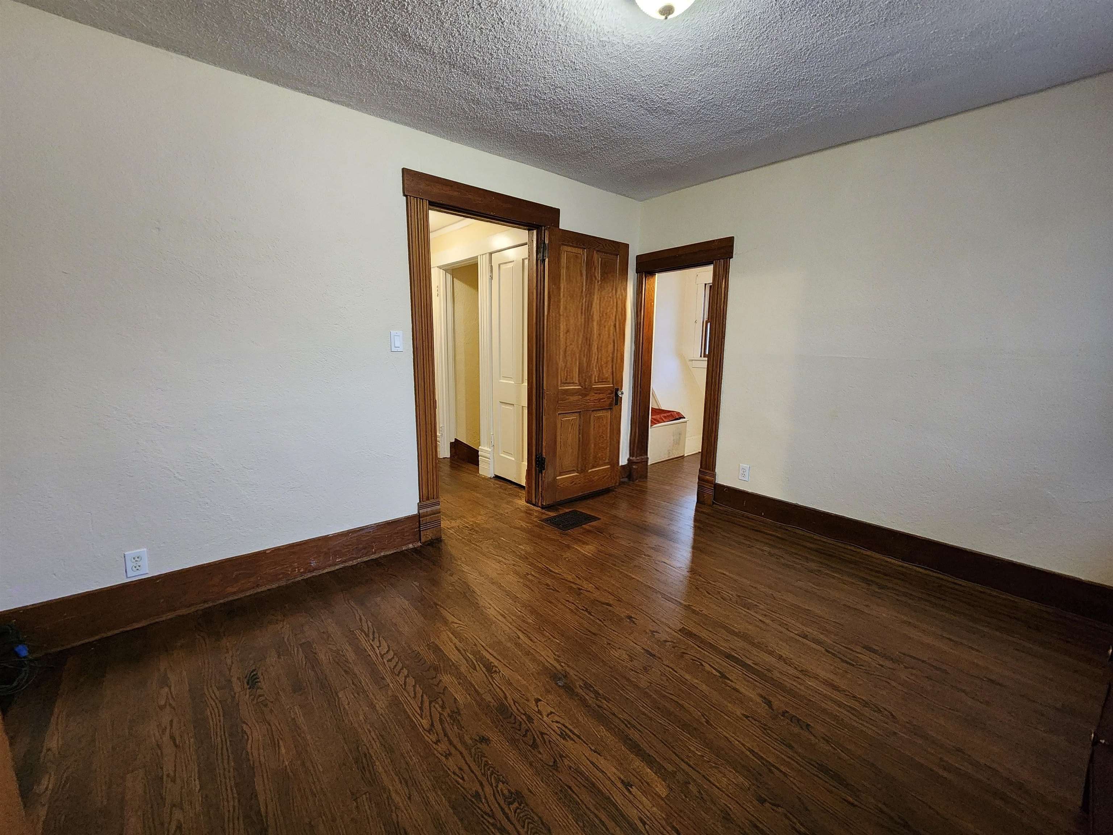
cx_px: 556
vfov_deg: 89.9
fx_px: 418
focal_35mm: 13
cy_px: 418
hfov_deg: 106.2
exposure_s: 1/30
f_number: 2.2
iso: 640
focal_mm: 2.2
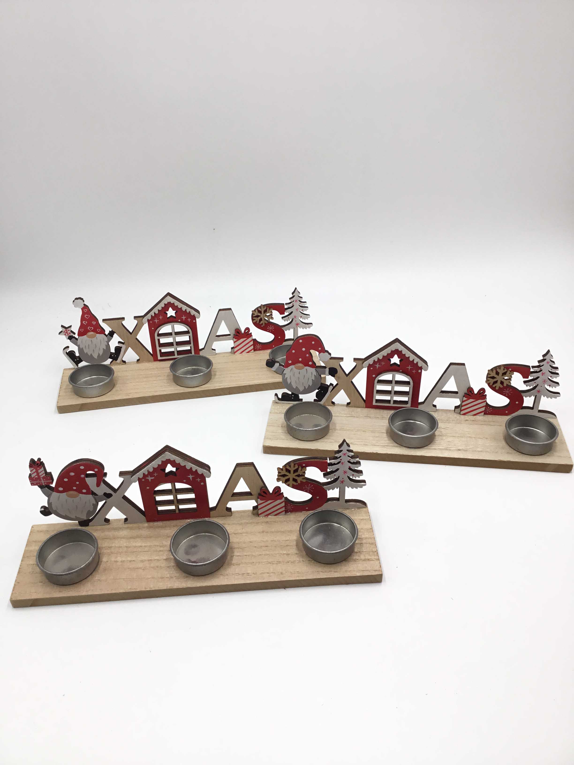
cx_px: 287
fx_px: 685
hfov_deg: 45.4
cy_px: 382
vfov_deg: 58.4
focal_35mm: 31
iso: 25
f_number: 2.4
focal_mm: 3.3
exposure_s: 1/161
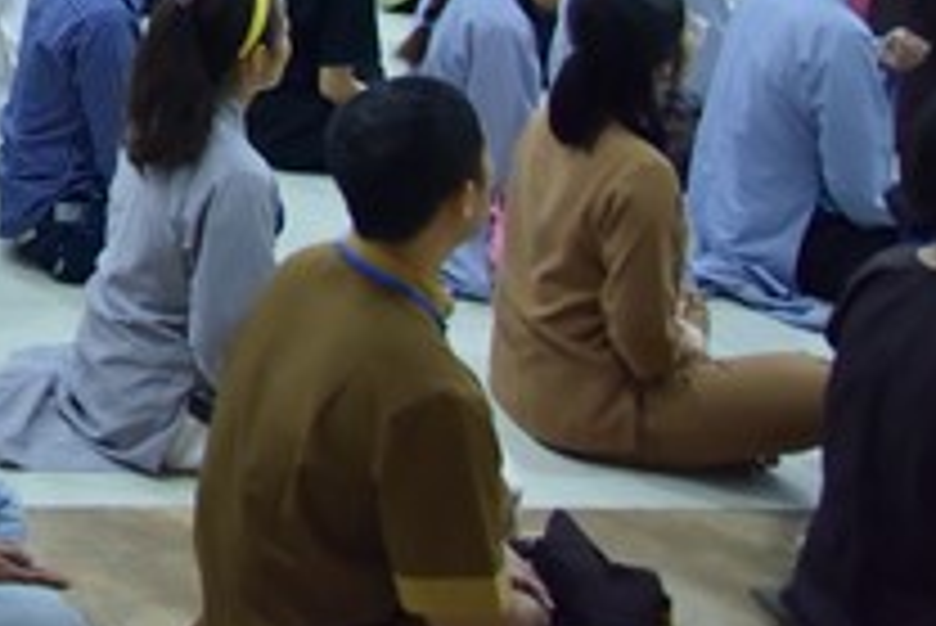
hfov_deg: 22.6
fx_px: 1951
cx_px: -423
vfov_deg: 17.0
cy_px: -216
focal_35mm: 75
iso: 1250
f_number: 4
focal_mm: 24
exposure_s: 1/125
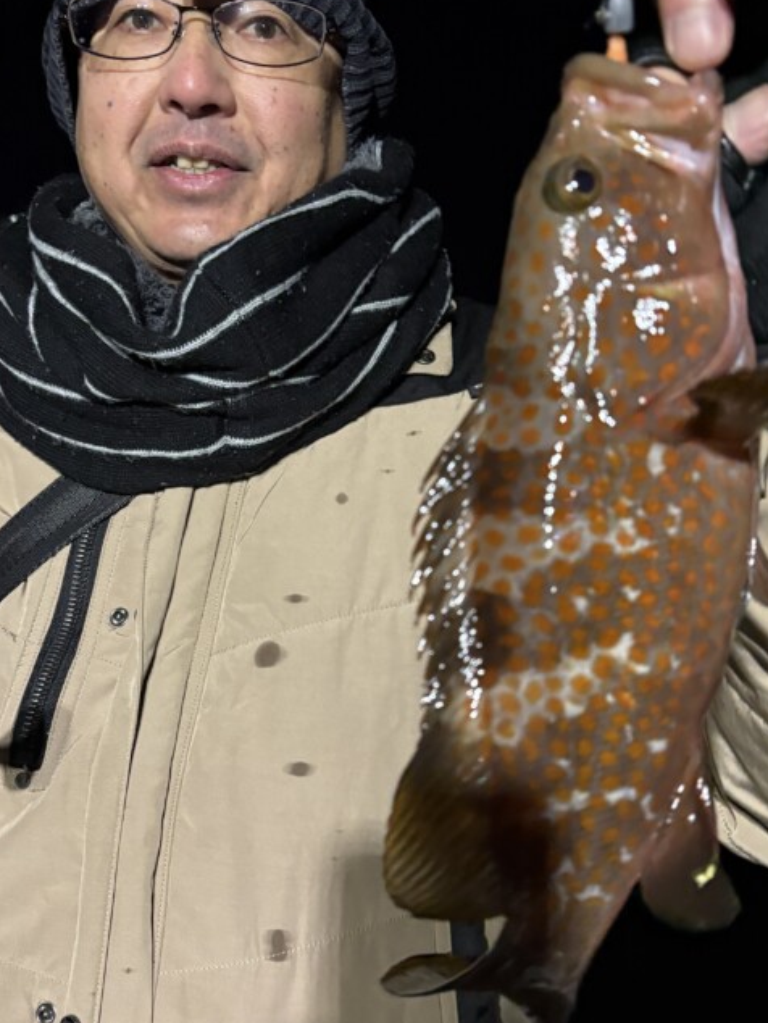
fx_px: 1212
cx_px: 386
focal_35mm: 41
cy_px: 524
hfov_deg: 35.2
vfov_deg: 45.8
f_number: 1.6
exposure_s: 1/33
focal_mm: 5.96
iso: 500
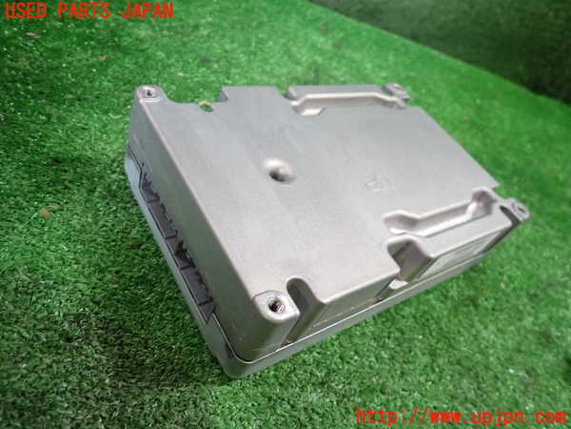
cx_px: 286
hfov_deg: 69.4
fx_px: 412
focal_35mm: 25
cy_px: 214
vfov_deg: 54.9
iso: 200
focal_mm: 4.5
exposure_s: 1/30
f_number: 2
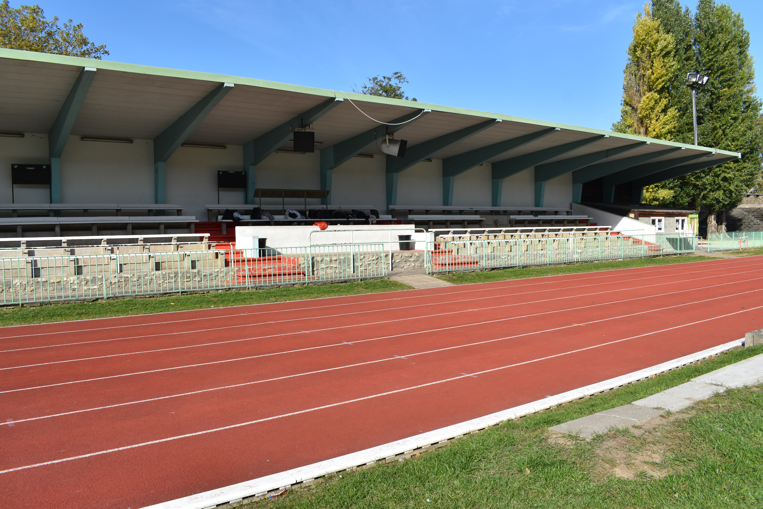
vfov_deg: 47.9
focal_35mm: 27
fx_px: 572
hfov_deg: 67.4
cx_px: 382
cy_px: 254
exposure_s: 1/400
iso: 200
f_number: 10
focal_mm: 18
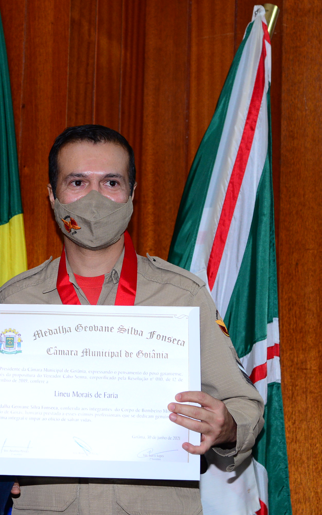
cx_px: 25
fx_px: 1418
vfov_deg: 20.6
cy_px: 258
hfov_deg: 12.8
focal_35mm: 101
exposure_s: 1/125
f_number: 4.5
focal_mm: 66
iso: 1600
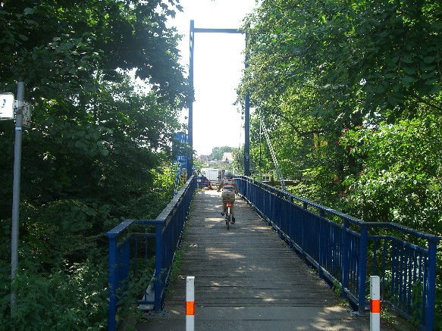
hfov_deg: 49.0
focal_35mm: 38
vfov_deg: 37.7
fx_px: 485
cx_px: 221
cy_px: 166
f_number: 4
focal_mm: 7.9
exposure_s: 1/200
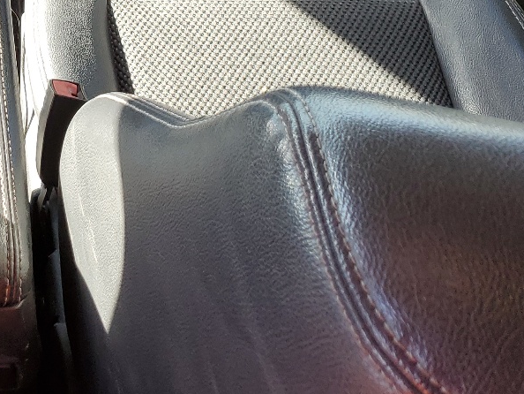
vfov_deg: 19.4
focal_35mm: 70
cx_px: -94
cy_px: -118
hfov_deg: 25.2
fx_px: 1060
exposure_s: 1/141
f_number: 1.5
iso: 50
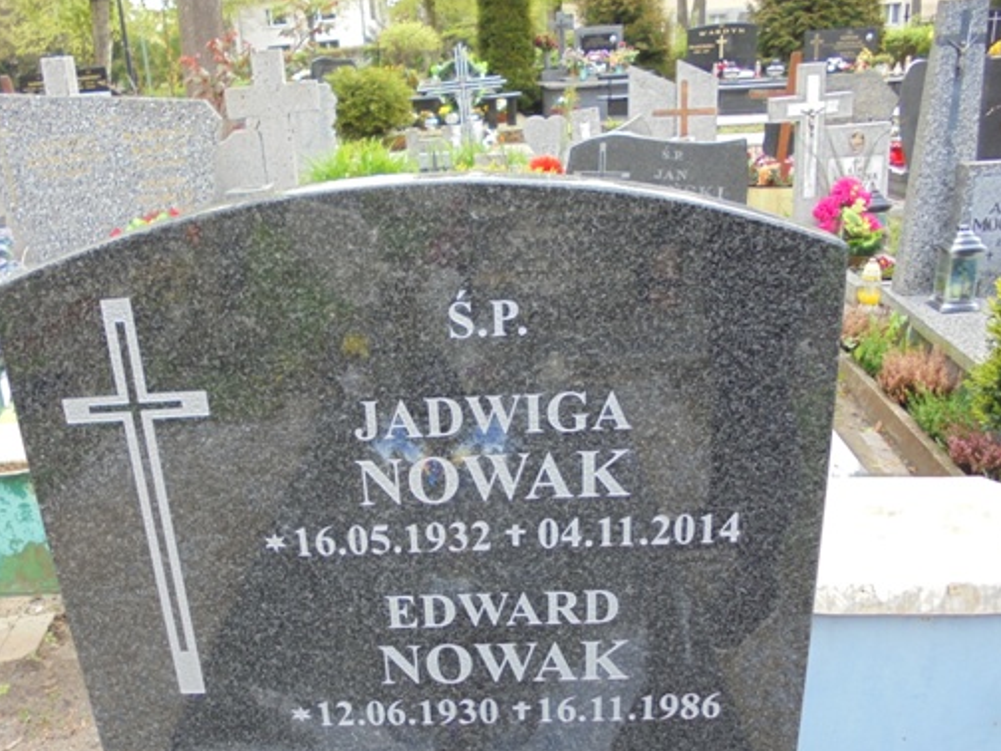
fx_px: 954
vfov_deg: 42.8
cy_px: 439
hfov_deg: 55.0
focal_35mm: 33
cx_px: 409
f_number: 3.5
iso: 100
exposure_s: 1/40
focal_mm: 4.6
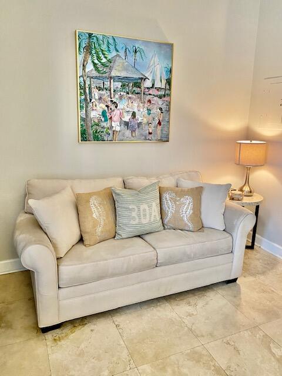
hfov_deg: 53.1
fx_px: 282
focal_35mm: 26
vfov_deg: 67.3
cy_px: 188
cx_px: 141
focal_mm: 4.25
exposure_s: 1/60
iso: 320
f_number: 1.8
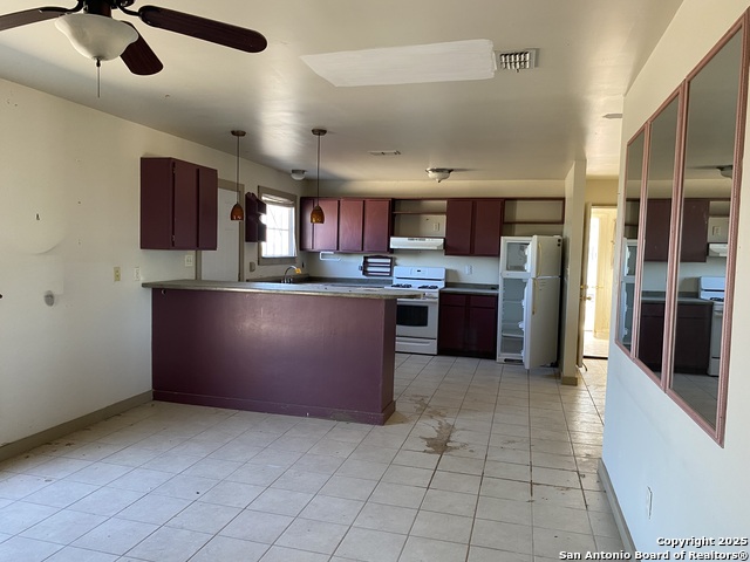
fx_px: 563
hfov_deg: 67.3
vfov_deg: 53.1
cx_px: 375
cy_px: 281
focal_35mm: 26
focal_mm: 4.25
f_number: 1.8
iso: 125
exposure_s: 1/86
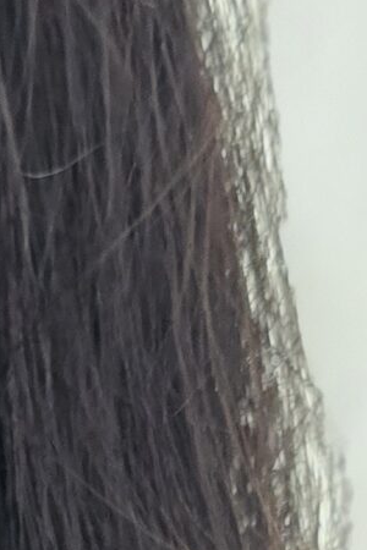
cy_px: 1033
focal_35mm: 136
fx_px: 2080
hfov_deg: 9.8
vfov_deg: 13.4
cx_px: -181
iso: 500
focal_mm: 6.3
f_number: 1.7
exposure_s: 1/30
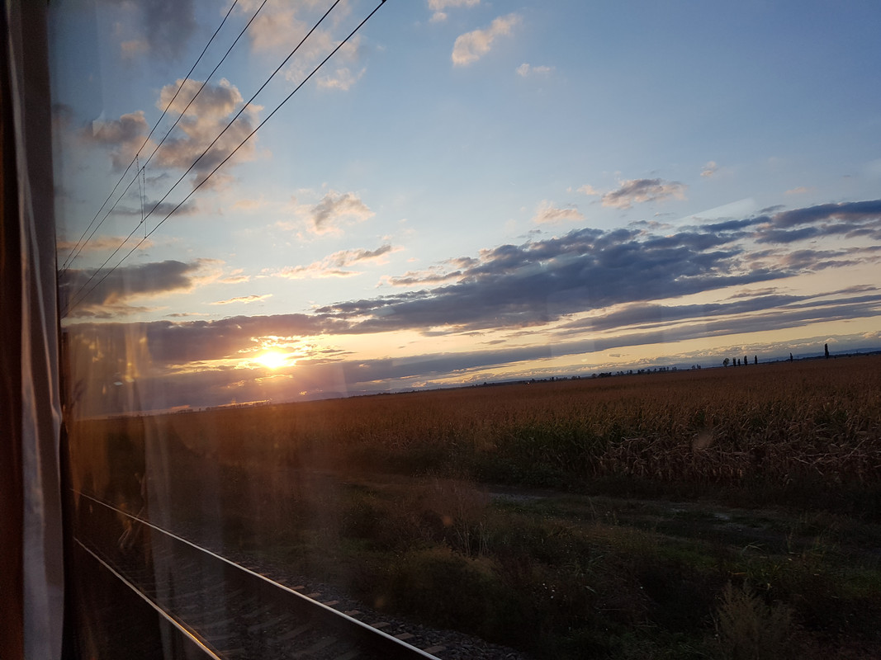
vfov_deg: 53.1
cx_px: 440
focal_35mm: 26
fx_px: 662
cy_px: 330
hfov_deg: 67.3
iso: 50
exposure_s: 1/1044
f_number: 1.7
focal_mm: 4.2
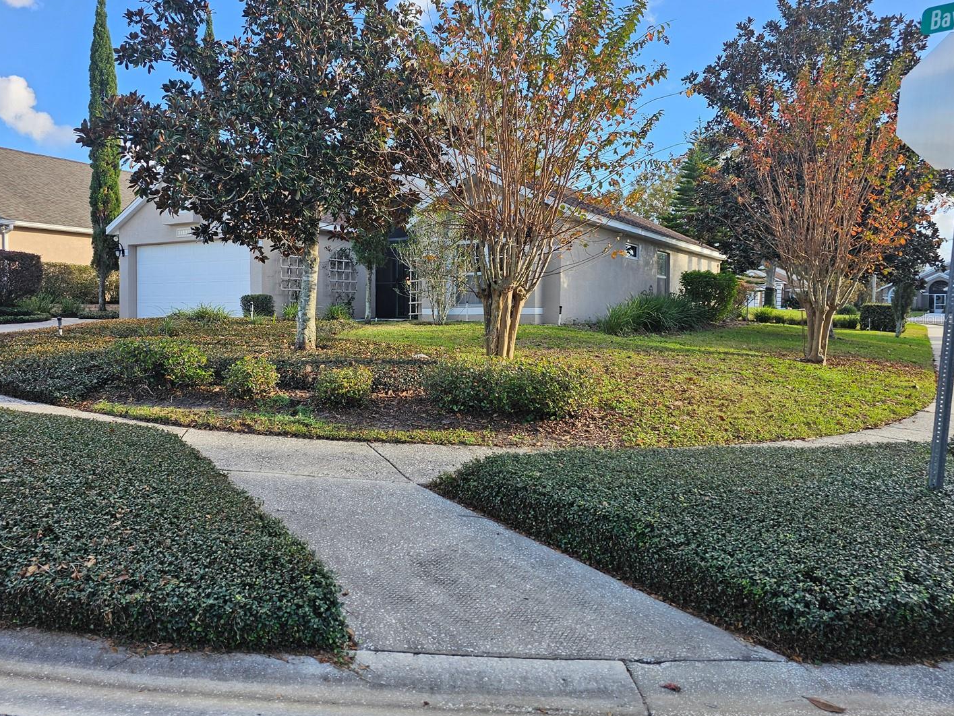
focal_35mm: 26
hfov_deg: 67.1
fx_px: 717
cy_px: 318
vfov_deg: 53.0
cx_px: 427
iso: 12
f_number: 1.7
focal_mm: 6.3
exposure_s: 1/180
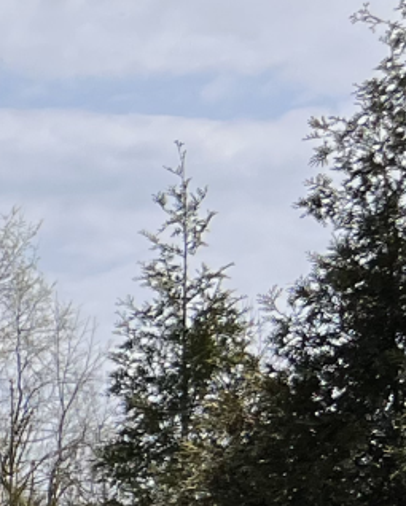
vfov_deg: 12.4
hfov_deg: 7.7
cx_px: -1078
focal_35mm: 153
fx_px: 2295
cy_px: 571
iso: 50
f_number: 1.5
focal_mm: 5.7
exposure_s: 1/4274
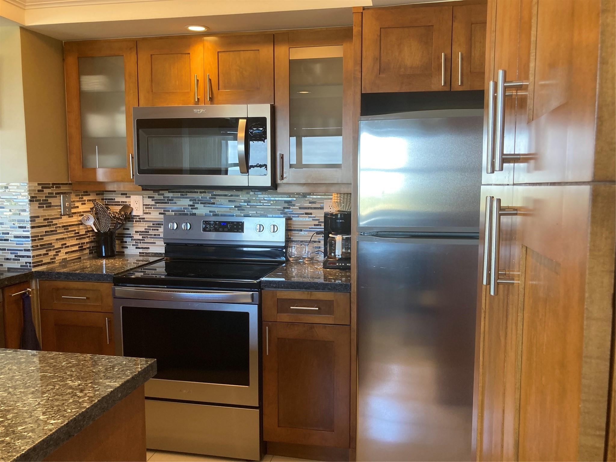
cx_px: 308
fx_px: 498
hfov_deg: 63.4
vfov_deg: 49.7
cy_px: 231
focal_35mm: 28
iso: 100
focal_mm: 3.99
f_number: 1.8
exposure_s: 1/60
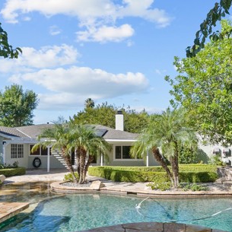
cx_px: 150
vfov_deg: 61.7
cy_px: 150
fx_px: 190
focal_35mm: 25
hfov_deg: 61.8
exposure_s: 1/30
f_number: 9
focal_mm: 14
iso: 100
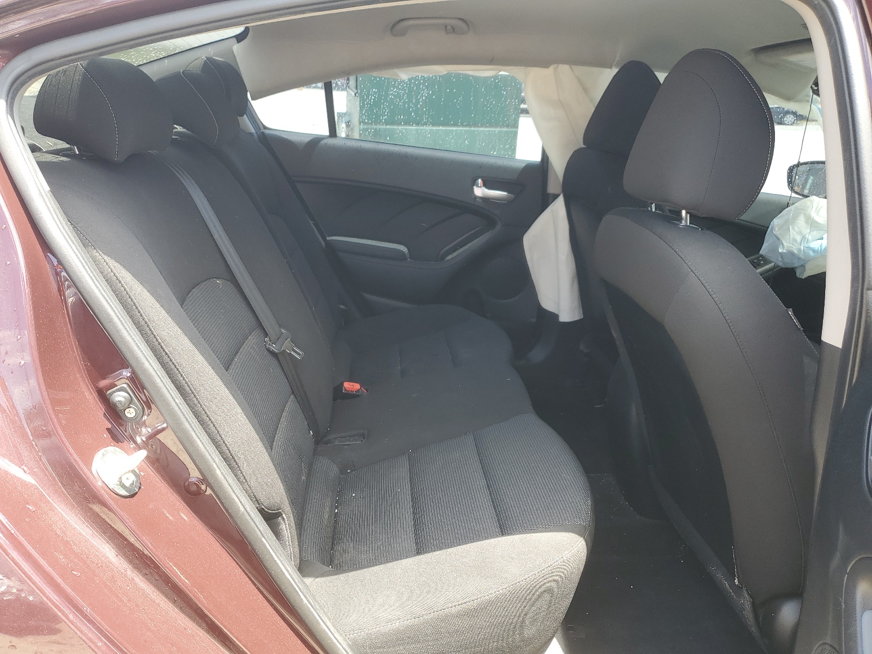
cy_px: 327
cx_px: 436
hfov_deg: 67.3
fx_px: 655
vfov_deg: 53.1
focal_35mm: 26
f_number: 1.5
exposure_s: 1/189
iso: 50
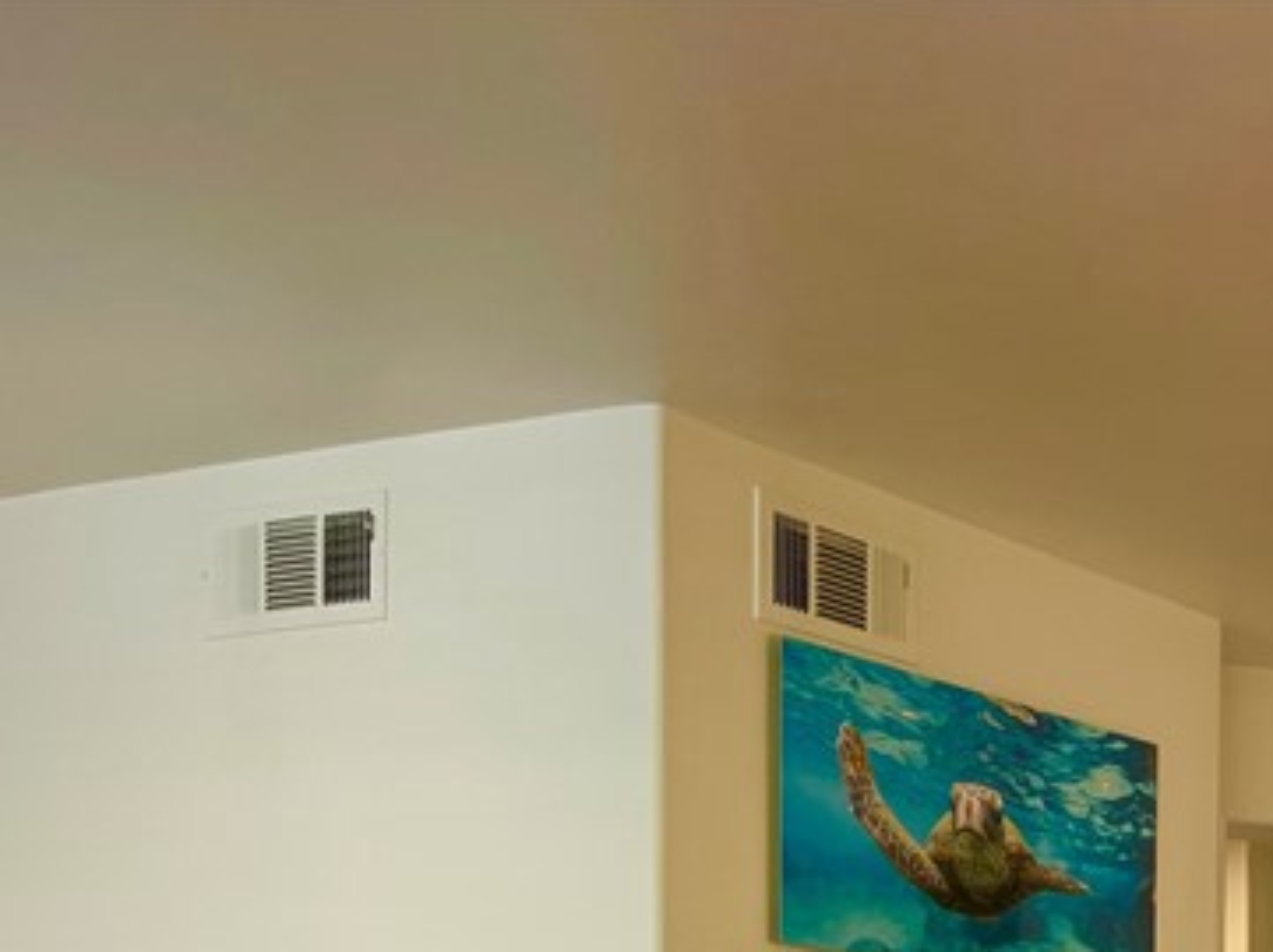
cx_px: 1749
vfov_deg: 18.7
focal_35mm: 71
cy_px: 1347
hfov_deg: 23.5
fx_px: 2608
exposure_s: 1/120
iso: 64
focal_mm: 5.1
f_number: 1.6
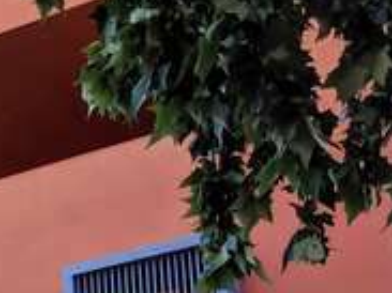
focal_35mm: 118
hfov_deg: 15.5
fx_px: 1335
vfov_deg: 11.8
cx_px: -186
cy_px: 492
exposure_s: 1/1957
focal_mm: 4.44
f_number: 1.8
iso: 40
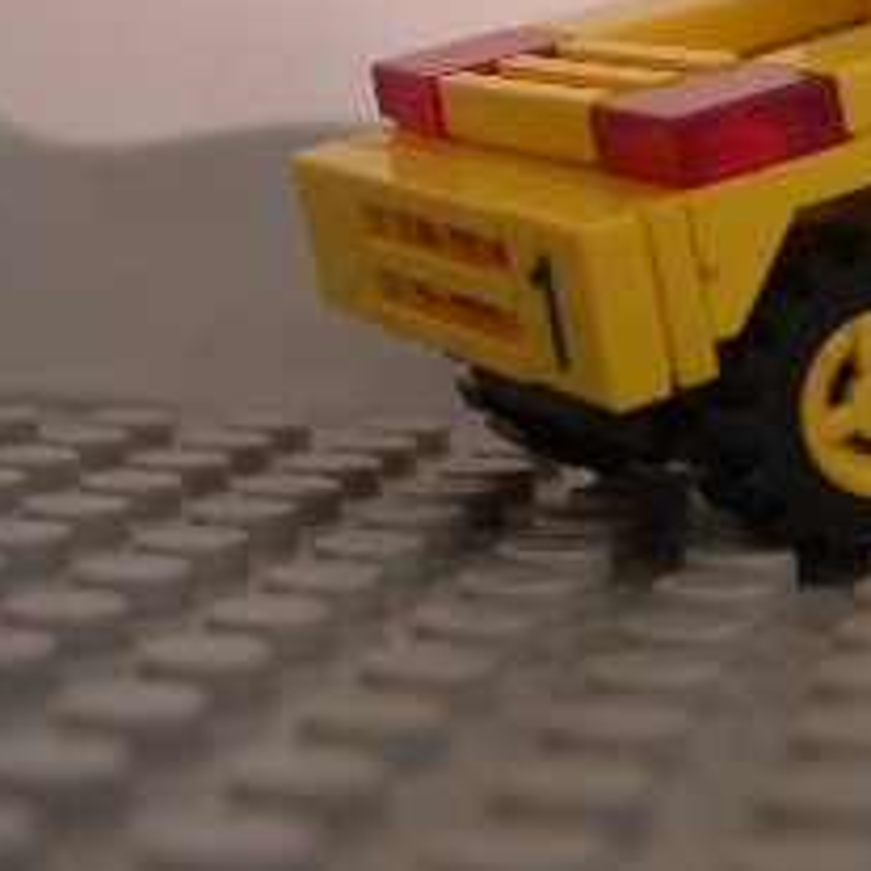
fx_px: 2961
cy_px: -114
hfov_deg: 16.1
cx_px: 1056
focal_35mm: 104
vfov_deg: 16.2
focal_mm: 8
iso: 100
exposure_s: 1/5.8
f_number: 2.8
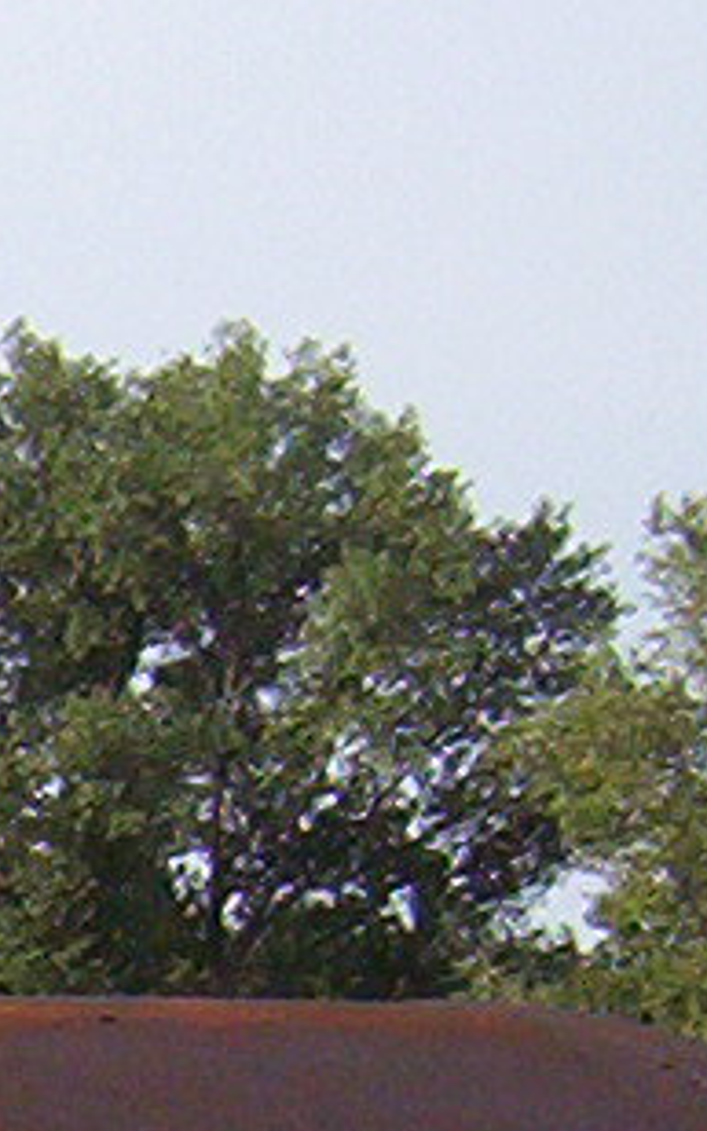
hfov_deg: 5.5
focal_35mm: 219
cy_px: 1984
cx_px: -1590
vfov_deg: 9.2
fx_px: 6755
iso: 100
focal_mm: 5.26
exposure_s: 1/562
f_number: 3.84
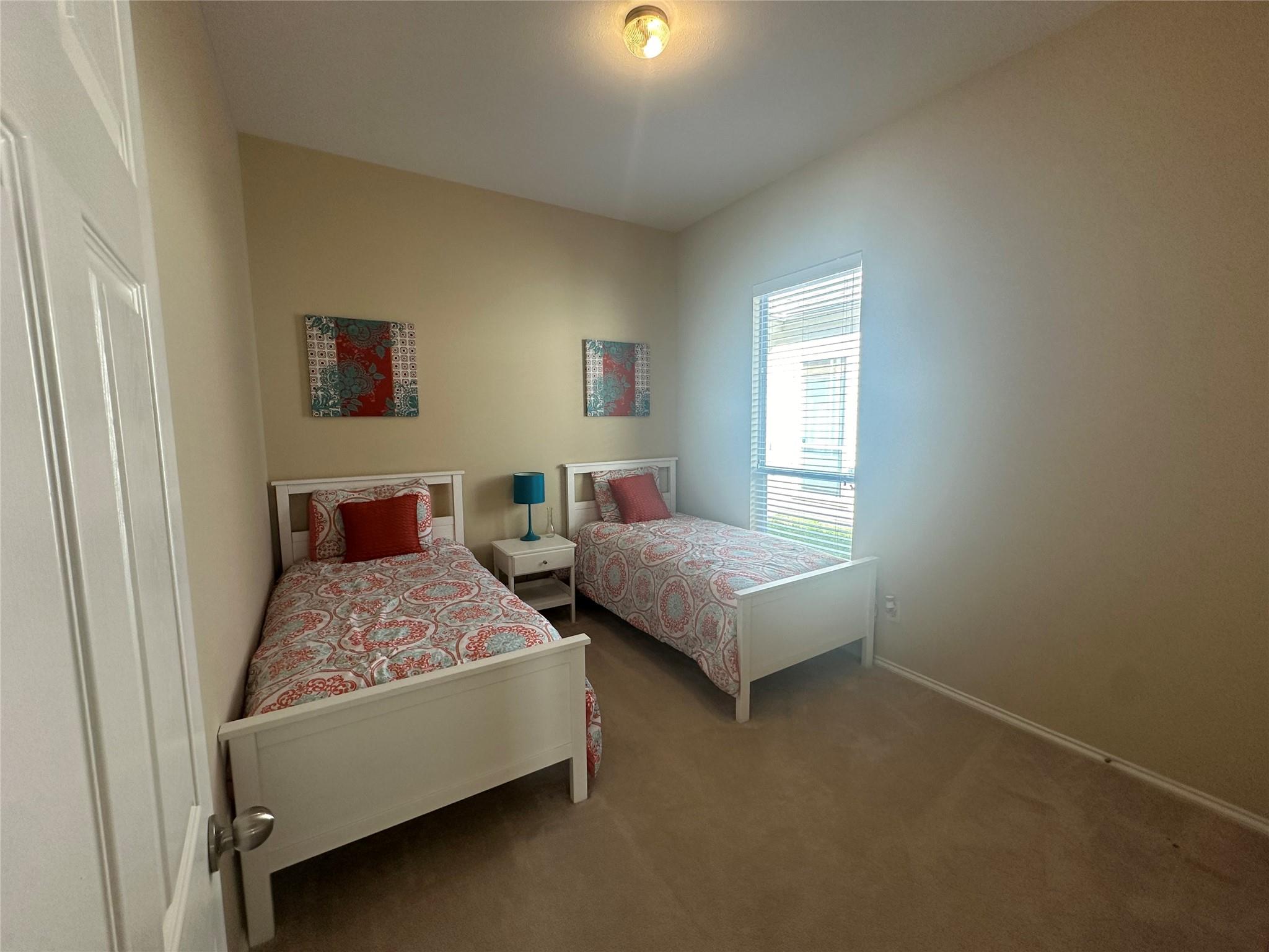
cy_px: 476
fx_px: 513
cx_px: 634
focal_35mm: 14
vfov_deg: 85.7
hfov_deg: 102.1
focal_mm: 2.22
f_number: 2.2
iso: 160
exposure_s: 1/120
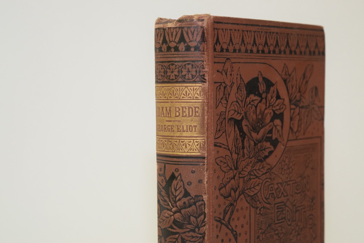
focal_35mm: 82
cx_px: 182
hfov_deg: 24.6
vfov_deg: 16.6
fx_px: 834
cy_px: 122
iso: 1800
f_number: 5.6
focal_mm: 55
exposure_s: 1/60
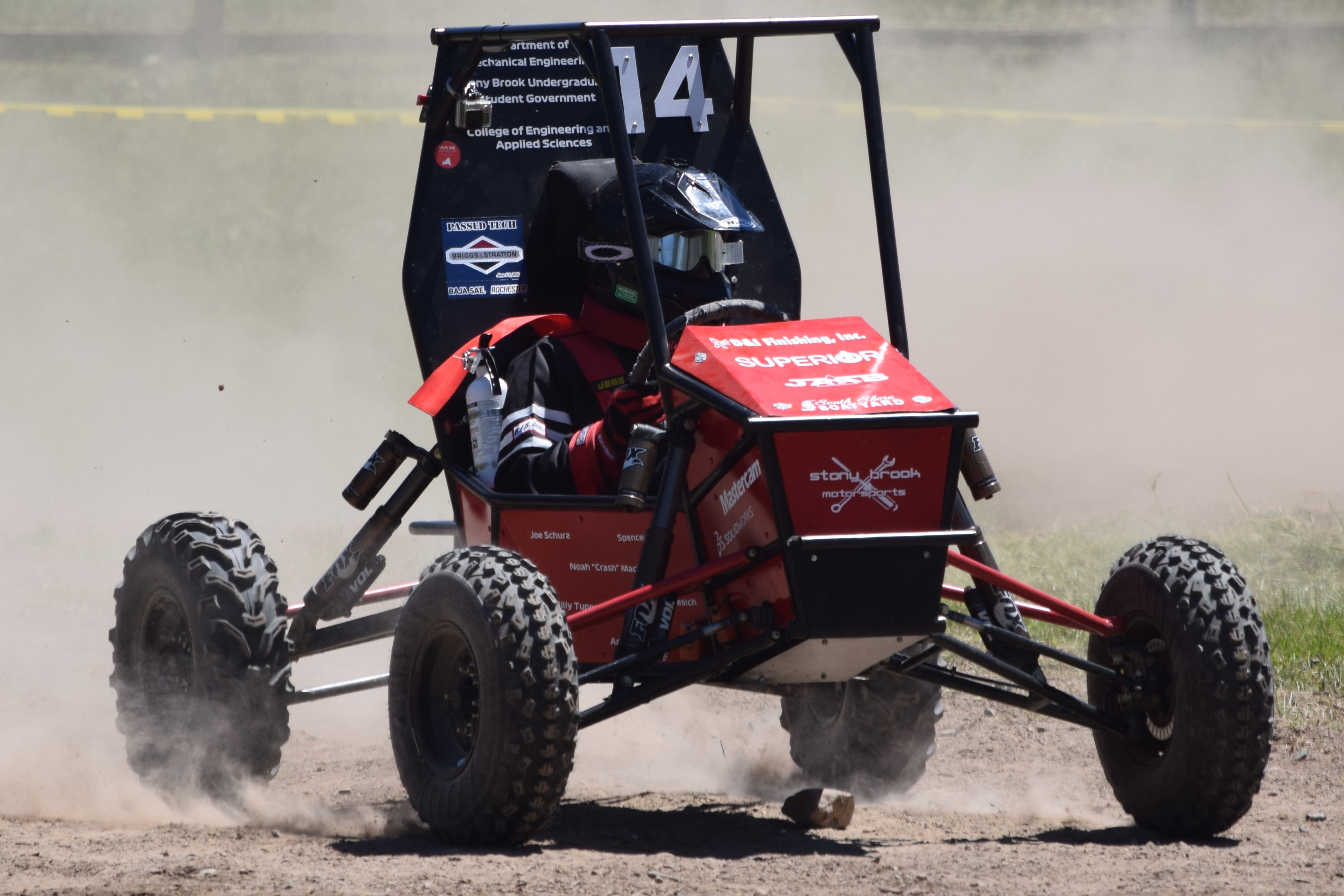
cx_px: 672
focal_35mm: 330
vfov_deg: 4.2
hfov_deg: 6.2
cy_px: 448
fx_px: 12319
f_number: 6.3
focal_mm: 220
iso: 400
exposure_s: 1/1600
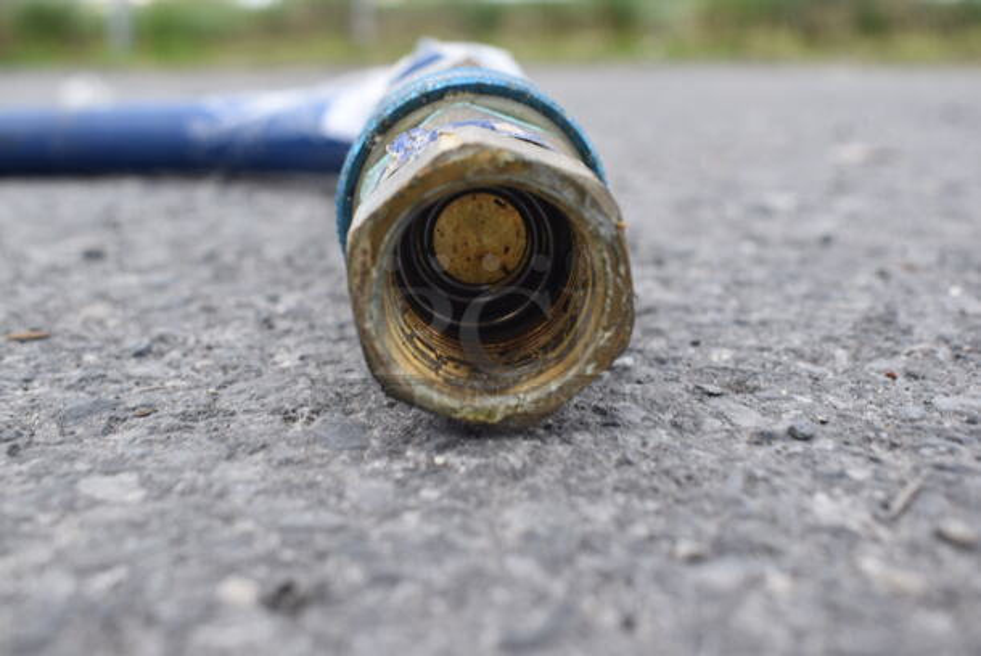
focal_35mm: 38
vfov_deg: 35.6
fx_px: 1023
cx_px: 490
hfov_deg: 51.2
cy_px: 328
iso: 200
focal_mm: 25
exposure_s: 1/250
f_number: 7.1
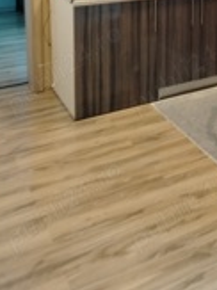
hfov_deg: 23.0
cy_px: -37
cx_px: 251
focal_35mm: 59
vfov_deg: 29.2
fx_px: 494
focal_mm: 5.25
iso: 1311
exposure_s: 1/33.3
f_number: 1.75
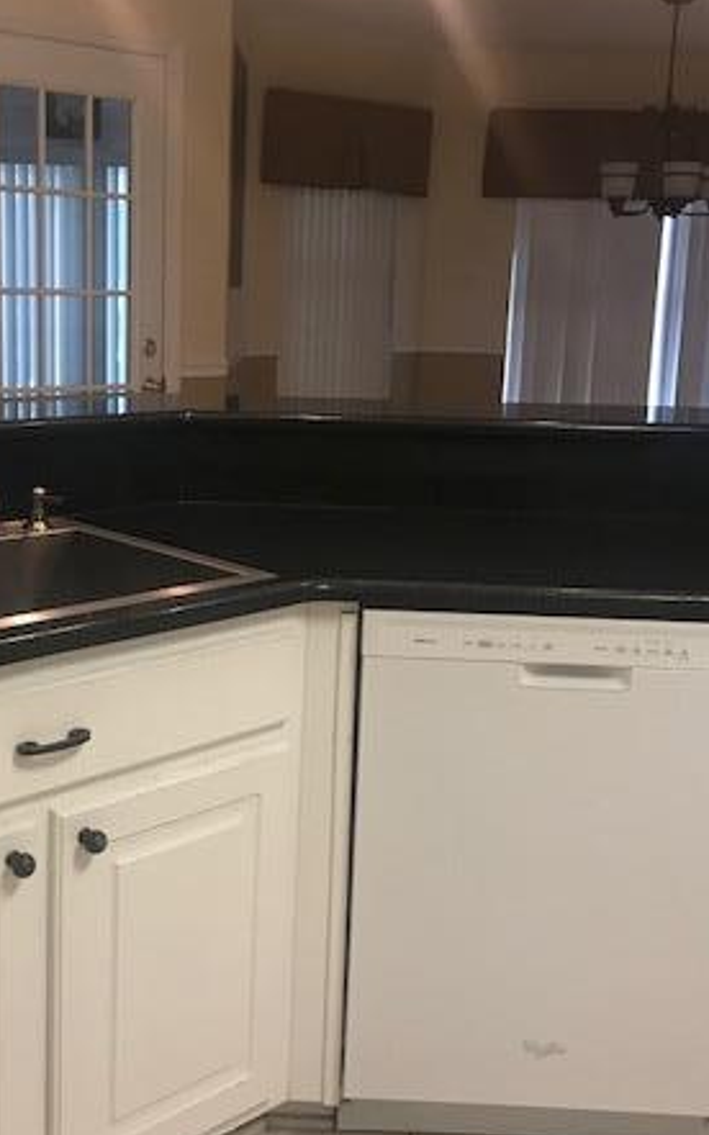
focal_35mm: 43
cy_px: 547
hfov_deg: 29.7
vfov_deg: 46.2
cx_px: 259
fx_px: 1330
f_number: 1.8
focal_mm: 3.99
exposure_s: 1/15
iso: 40
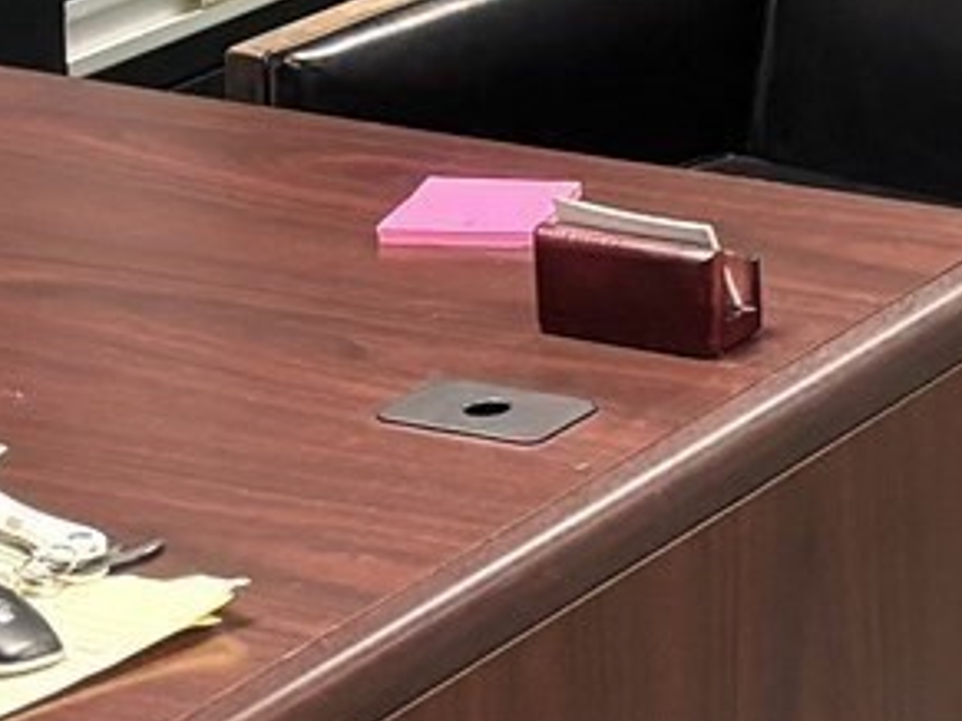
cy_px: -453
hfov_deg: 10.0
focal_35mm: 183
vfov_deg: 7.9
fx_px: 5084
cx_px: 1941
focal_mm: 5.96
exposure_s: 1/60
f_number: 1.6
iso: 100
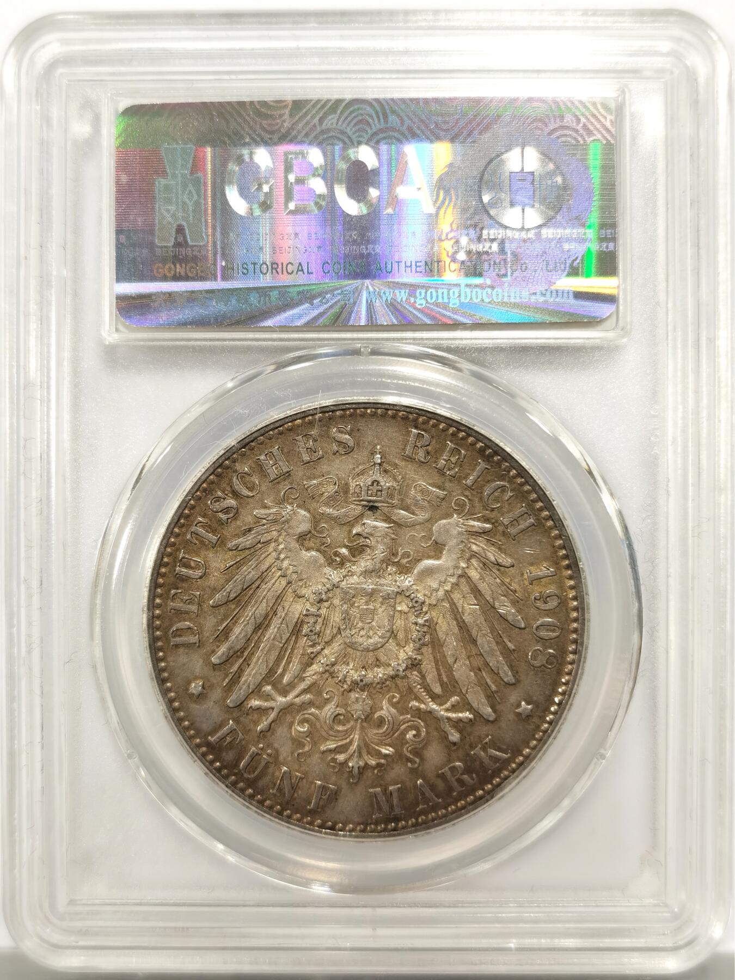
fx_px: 1529
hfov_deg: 27.0
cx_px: 368
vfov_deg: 35.5
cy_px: 490
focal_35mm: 54
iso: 125
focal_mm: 5.56
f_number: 16
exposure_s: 1/100
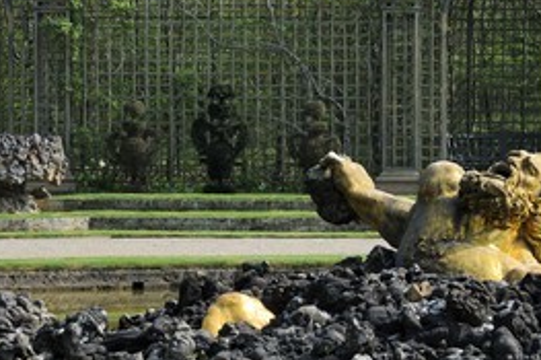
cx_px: 304
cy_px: 193
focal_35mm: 192
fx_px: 2883
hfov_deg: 10.7
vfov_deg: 7.1
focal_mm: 120
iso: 200
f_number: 9
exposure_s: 1/160
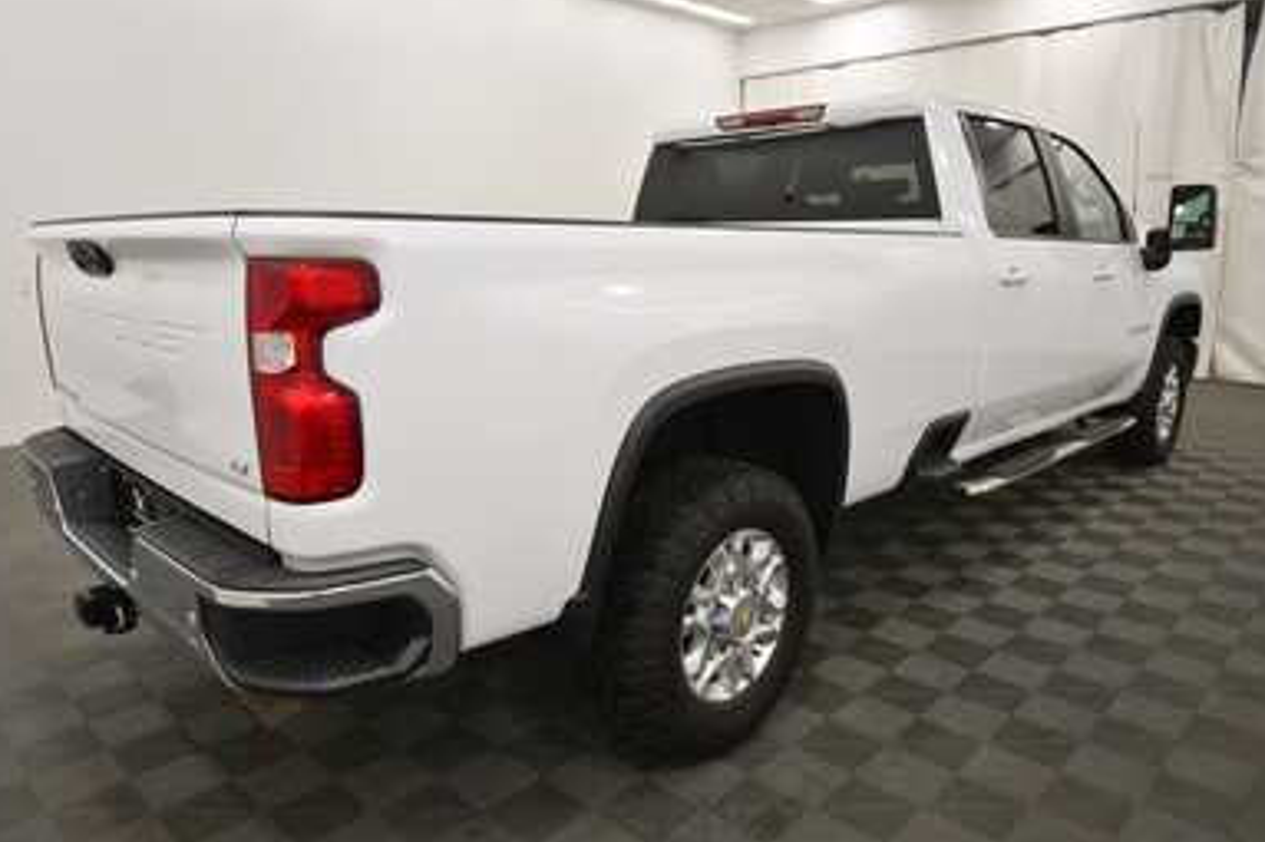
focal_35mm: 23
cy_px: 414
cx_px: 618
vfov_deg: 55.1
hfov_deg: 76.1
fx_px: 808
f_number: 5.3
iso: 800
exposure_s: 1/250
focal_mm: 15
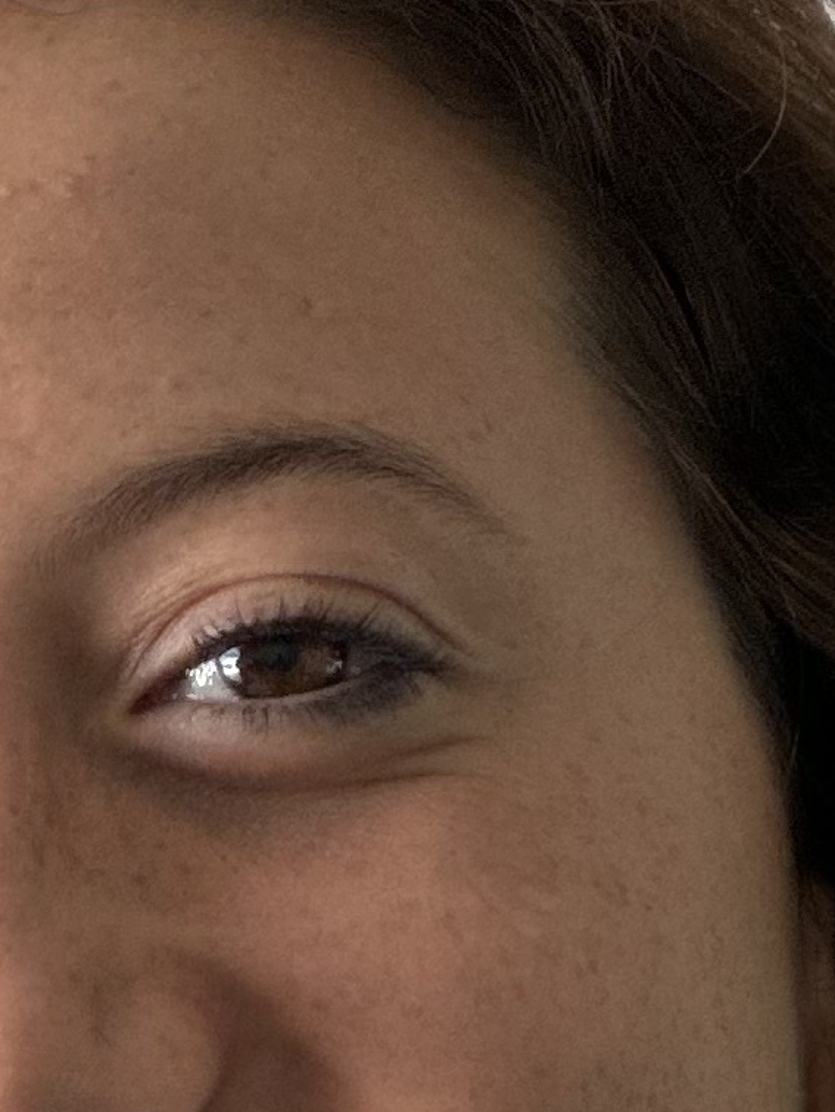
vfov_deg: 4.8
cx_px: 103
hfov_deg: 3.6
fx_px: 13208
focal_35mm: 411
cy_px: 1760
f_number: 2.8
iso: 125
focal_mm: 9
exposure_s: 1/121
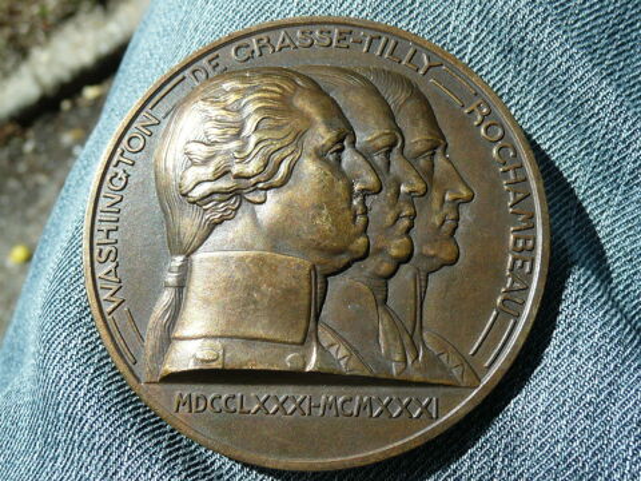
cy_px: 240
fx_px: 759
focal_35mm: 41
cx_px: 320
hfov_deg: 45.8
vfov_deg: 35.1
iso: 100
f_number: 3.6
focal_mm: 5.5
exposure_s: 1/640
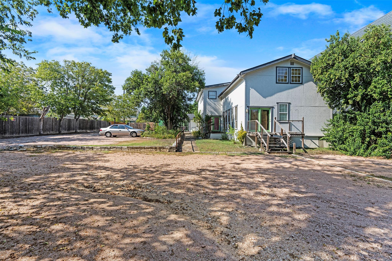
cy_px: 130
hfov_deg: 96.7
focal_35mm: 16
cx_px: 196
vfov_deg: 73.7
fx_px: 174
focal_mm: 16
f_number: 8
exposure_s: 1/125
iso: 500
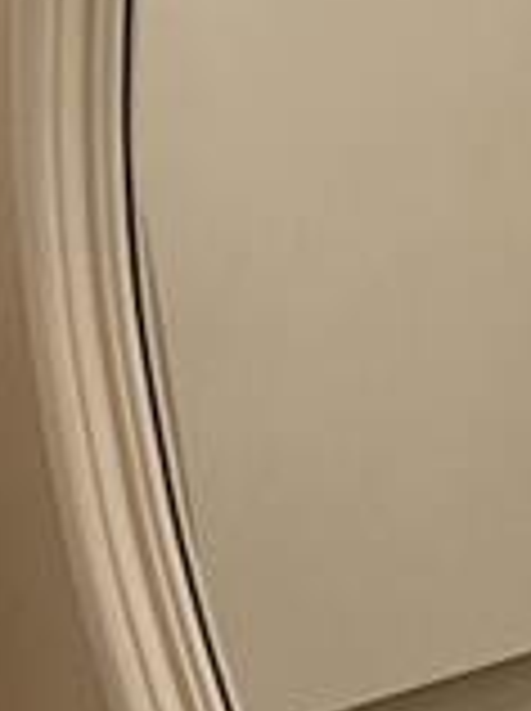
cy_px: 1224
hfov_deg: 7.4
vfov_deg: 9.6
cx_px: -27
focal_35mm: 198
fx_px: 4061
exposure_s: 1/120
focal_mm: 5.4
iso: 80
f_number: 1.8
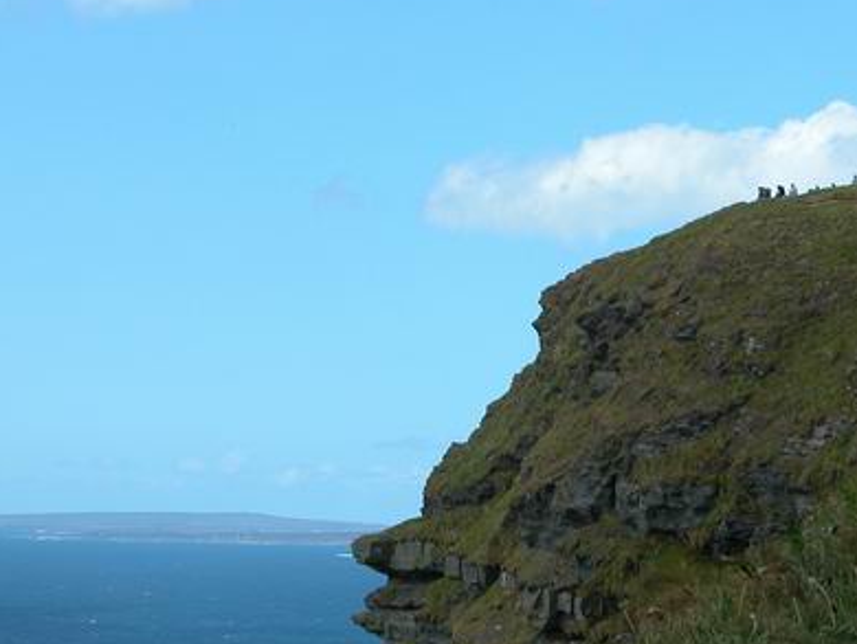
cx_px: 486
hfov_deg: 12.0
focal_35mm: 164
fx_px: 4063
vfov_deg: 9.1
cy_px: 457
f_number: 5.8
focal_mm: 25.4
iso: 100
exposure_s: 1/390
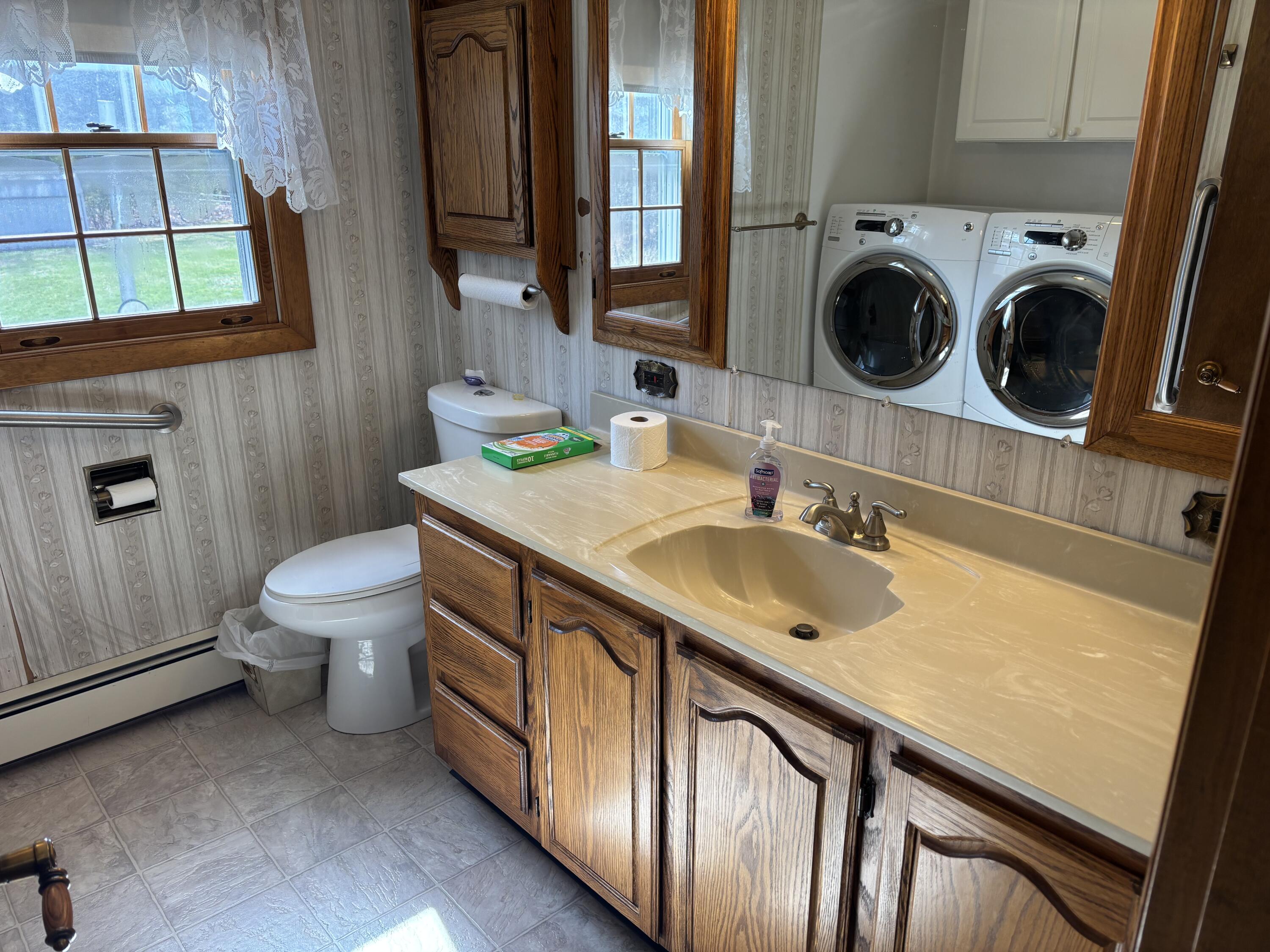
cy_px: 476
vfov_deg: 53.1
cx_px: 635
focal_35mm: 26
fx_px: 954
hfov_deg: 67.3
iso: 64
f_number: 1.6
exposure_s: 1/130
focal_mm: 5.96
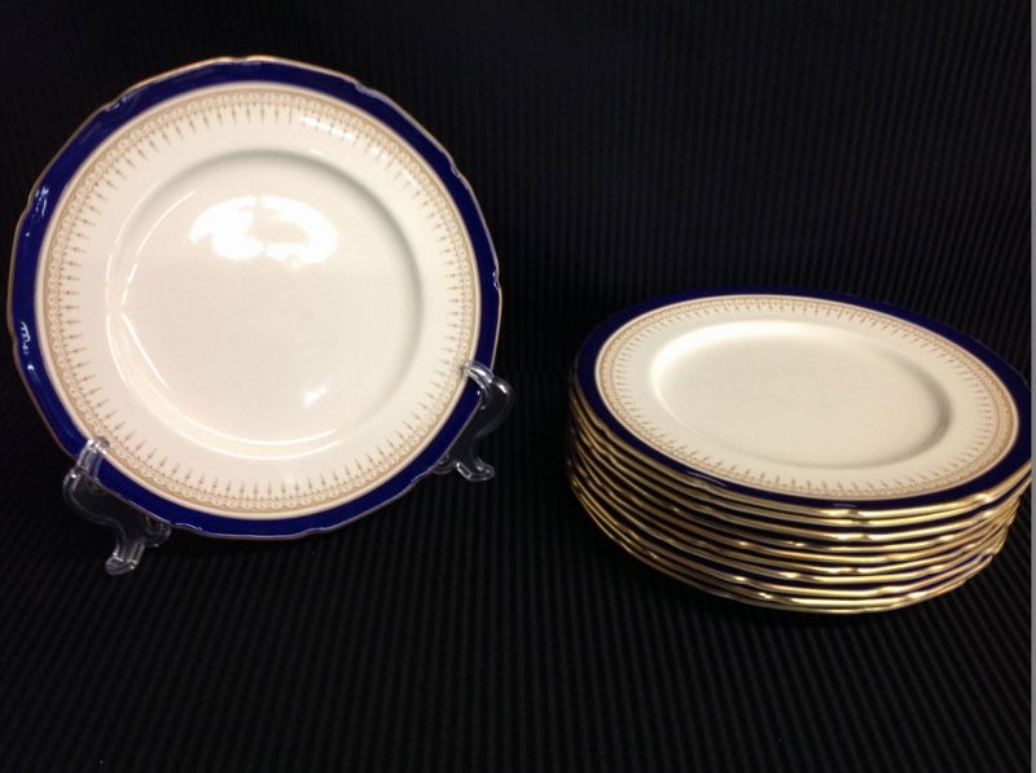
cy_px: 386
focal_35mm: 35
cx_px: 518
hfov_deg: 52.7
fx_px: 1046
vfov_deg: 40.6
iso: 125
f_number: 2.4
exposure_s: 1/15
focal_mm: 4.28
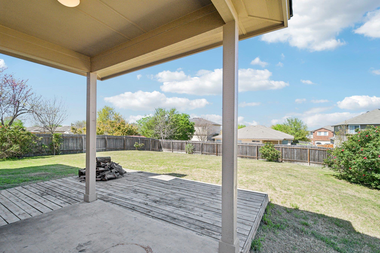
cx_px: 190
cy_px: 126
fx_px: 158
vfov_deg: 77.3
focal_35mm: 15
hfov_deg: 100.4
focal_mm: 10
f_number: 8
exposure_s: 1/500
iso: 400
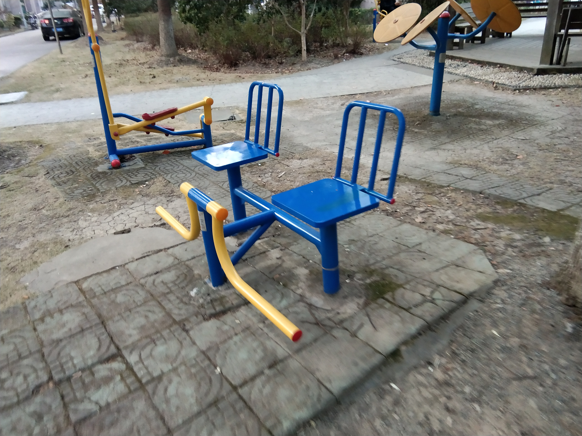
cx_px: 291
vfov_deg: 45.4
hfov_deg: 58.4
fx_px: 521
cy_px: 218
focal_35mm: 31
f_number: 2.2
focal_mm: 3.69
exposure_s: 1/50
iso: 200
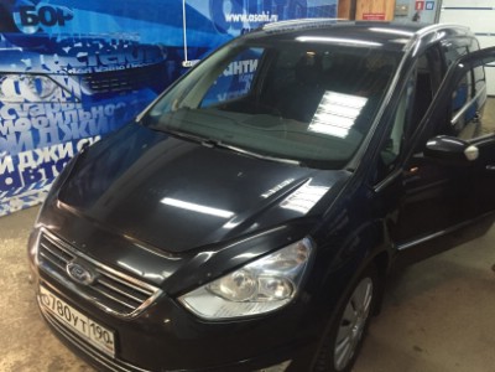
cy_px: 186
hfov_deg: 61.7
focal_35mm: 29
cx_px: 248
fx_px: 415
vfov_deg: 48.2
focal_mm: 4.15
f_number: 2.2
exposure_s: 1/33
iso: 320
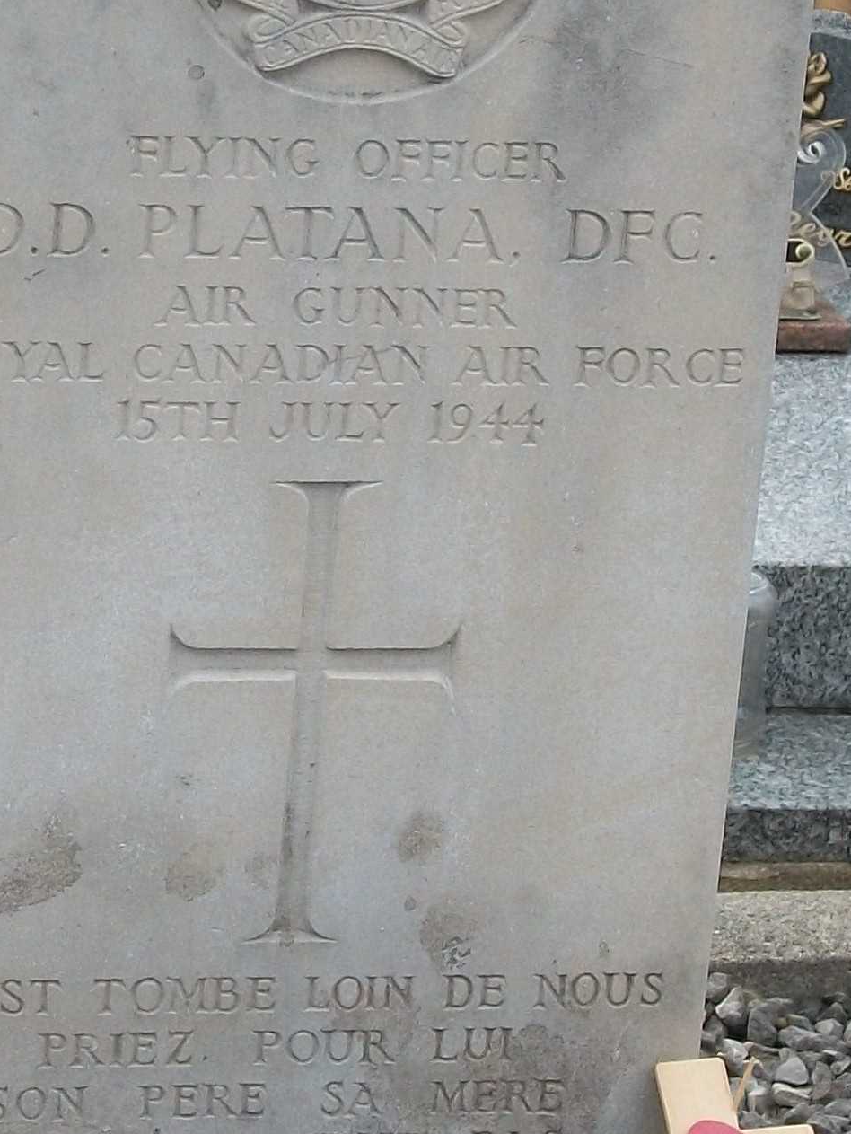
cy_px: 409
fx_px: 4751
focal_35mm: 145
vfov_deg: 13.6
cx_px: 138
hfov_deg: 10.2
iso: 80
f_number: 3.6
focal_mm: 8.8
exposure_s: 1/400
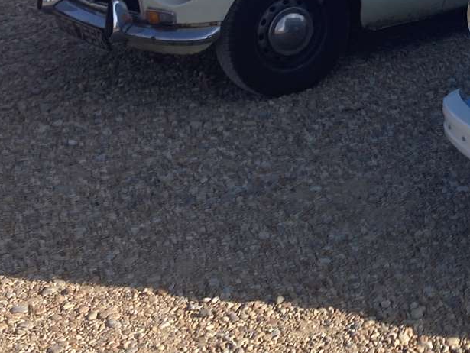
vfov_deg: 15.5
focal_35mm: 91
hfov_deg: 19.4
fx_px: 1236
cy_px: -97
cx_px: 657
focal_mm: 3.99
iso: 20
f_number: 1.8
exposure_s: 1/2183
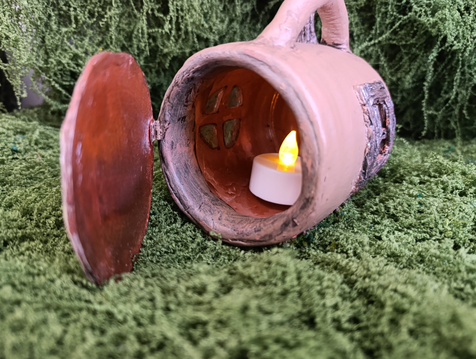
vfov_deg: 56.9
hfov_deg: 71.5
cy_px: 183
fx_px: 331
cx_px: 236
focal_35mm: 24
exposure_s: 1/24
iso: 1000
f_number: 1.6
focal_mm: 6.14
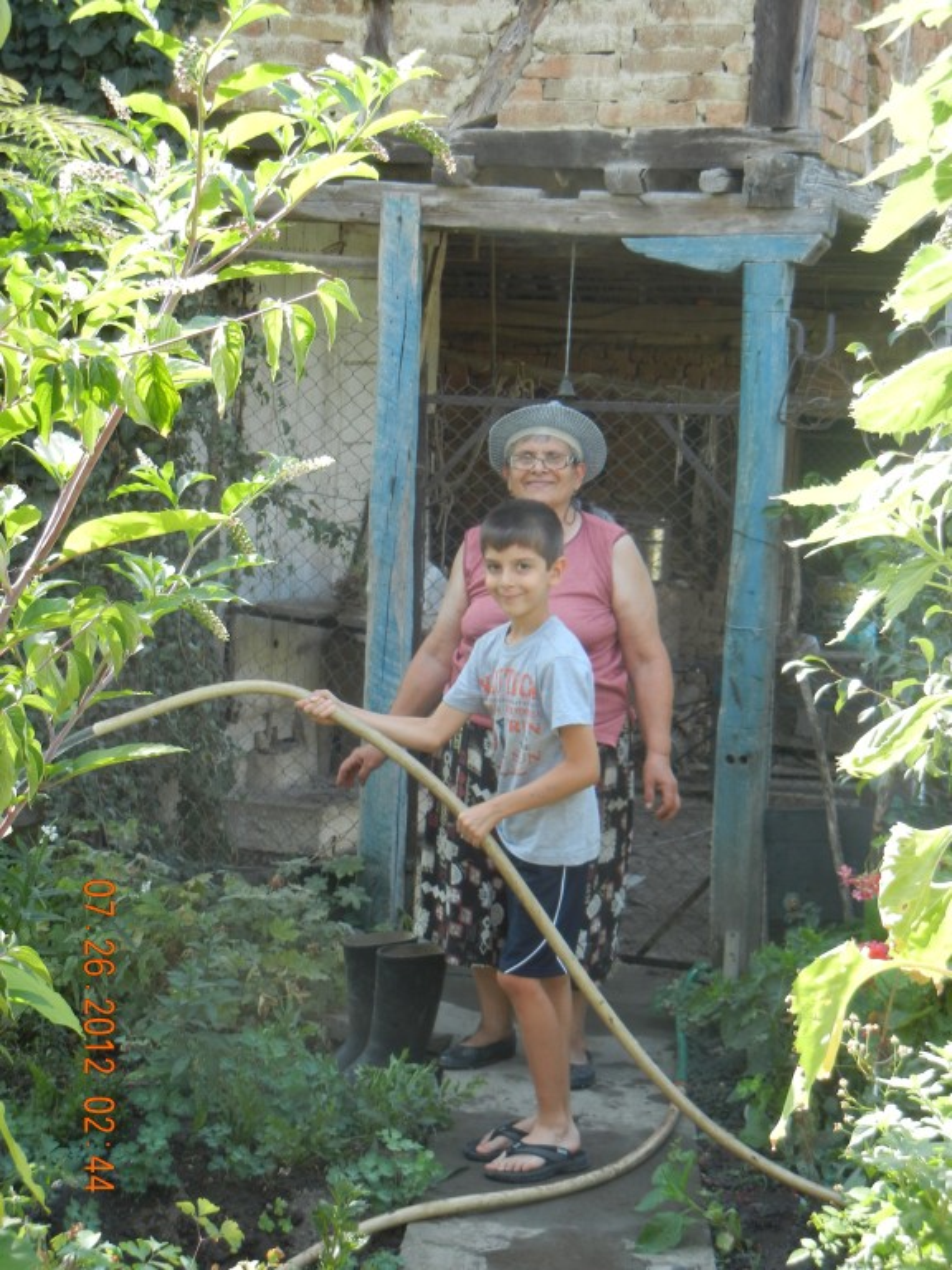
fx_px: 2493
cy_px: 635
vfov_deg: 28.6
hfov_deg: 21.6
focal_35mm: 68
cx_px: 476
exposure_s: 1/100
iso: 160
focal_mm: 12.2
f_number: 4.1
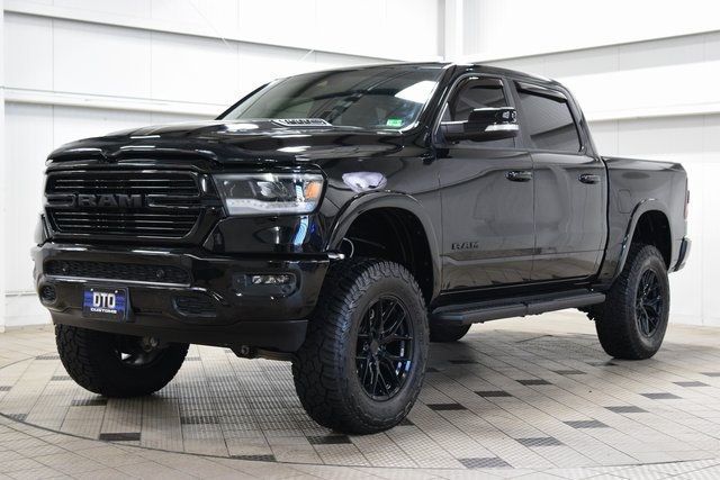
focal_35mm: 57
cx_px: 360
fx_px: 1140
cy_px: 240
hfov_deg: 35.0
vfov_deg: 23.8
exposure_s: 1/60
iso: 1600
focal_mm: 38
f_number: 4
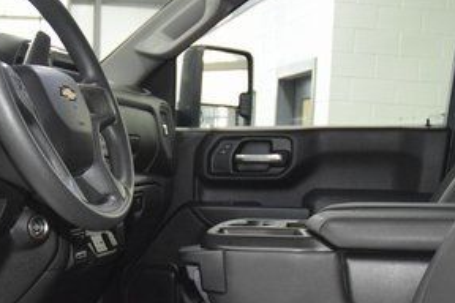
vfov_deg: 21.8
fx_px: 758
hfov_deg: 32.6
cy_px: 302
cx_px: 103
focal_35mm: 60
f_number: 3.5
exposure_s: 1/100
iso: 3200
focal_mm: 18
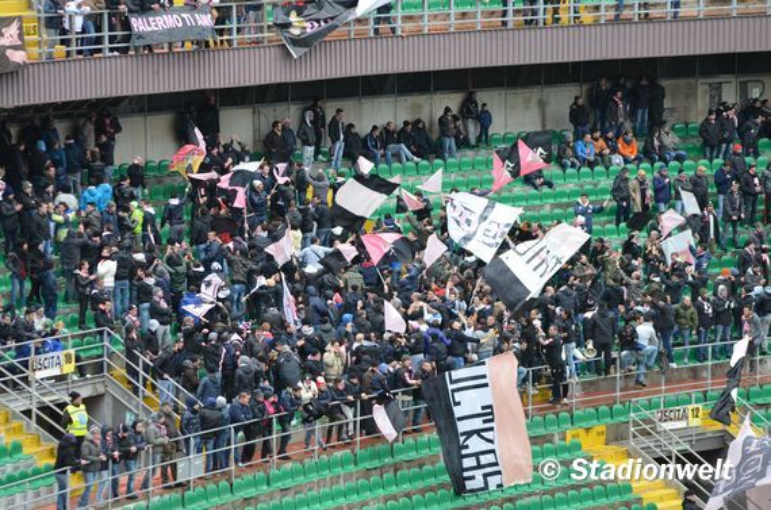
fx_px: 4326
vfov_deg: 6.7
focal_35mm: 202
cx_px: 386
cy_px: 255
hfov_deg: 10.2
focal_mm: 135
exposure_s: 1/250
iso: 400
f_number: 4.2
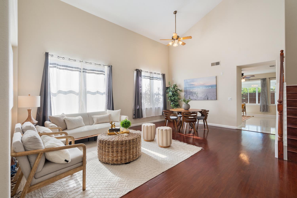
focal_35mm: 16
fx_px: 132
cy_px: 99
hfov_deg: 96.7
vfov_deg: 73.7
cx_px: 148
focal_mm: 16
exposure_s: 1/20
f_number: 8
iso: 320
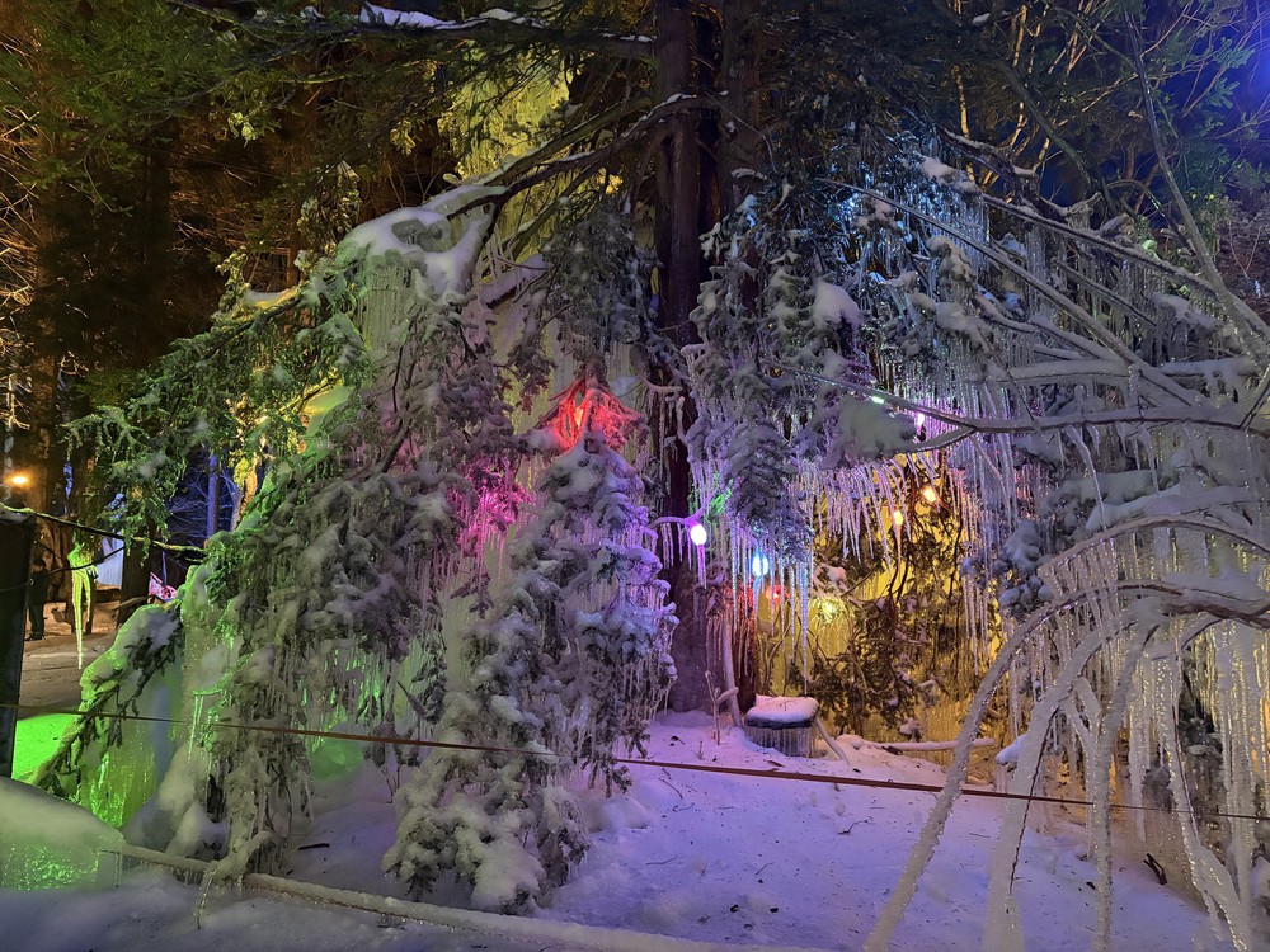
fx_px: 954
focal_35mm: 26
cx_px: 635
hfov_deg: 67.3
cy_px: 476
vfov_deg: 53.1
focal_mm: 5.96
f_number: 1.6
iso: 800
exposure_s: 1/30
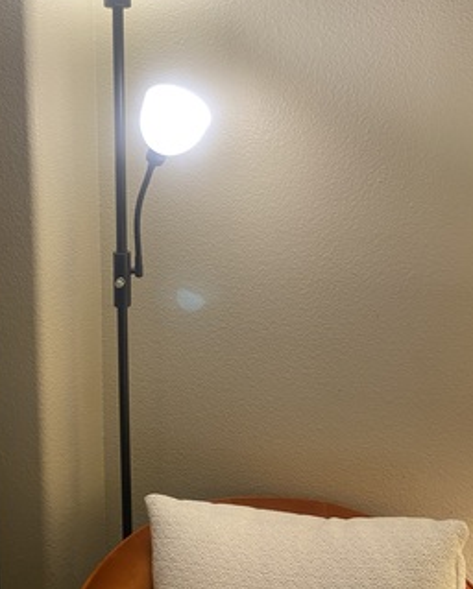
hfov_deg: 41.0
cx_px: 179
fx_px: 629
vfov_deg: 49.7
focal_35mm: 36
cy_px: 219
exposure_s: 1/60
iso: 200
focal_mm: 4.25
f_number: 1.8
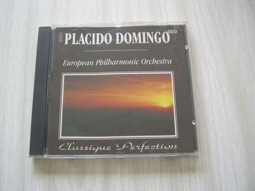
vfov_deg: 37.7
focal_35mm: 38
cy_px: 101
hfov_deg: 49.0
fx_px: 280
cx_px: 118
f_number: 2.9
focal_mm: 5.7
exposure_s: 1/11.3
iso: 50
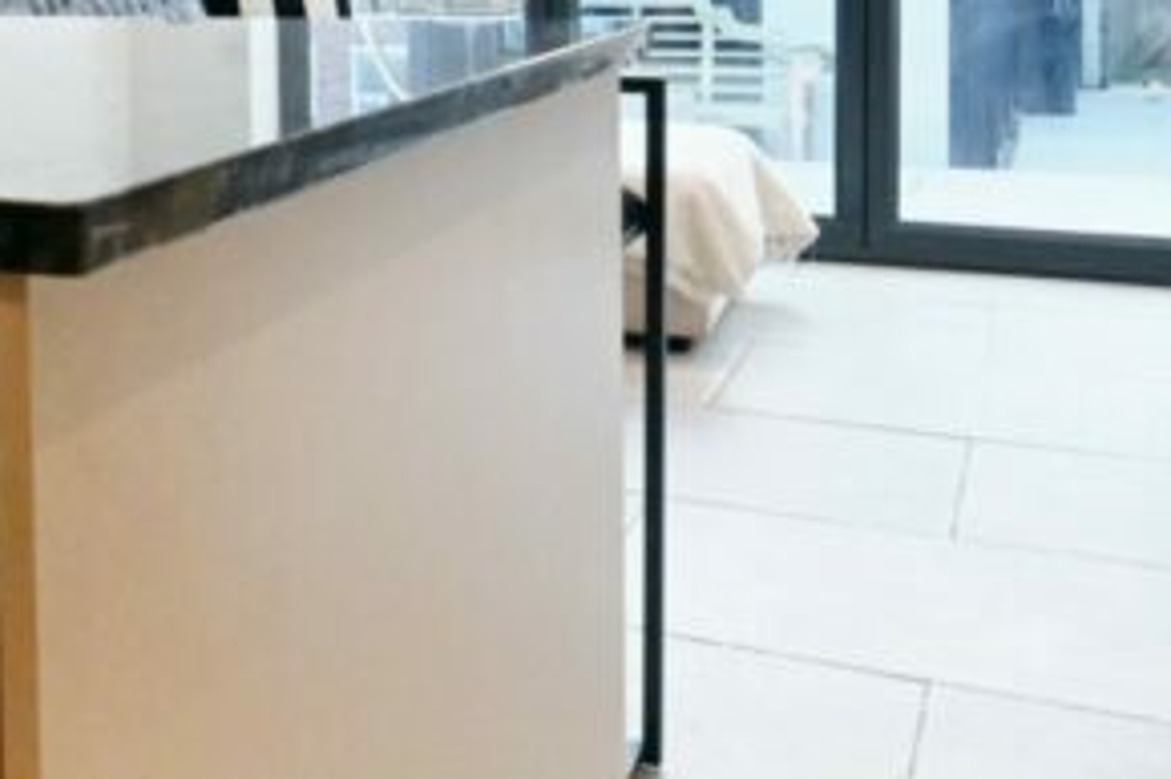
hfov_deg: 32.5
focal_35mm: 53
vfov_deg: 24.4
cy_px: 18
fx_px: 1723
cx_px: -149
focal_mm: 15
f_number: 10
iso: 6400
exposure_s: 1/125
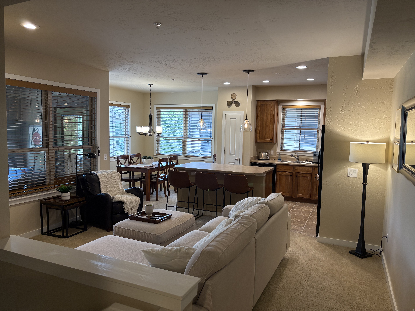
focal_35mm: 26
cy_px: 156
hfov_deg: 67.3
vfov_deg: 53.1
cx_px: 208
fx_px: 312
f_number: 1.6
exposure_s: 1/60
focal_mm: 5.96
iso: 80
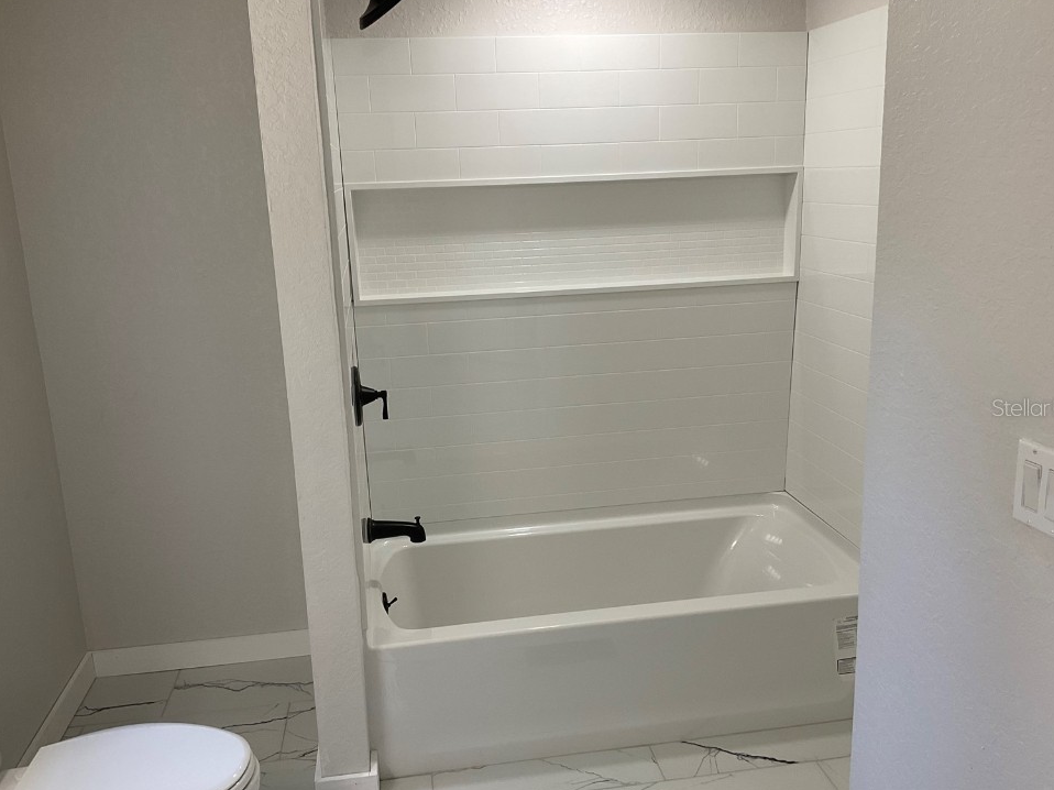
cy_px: 407
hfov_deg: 58.4
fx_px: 944
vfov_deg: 45.4
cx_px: 533
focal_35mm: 31
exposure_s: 1/120
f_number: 1.8
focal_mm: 3
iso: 50
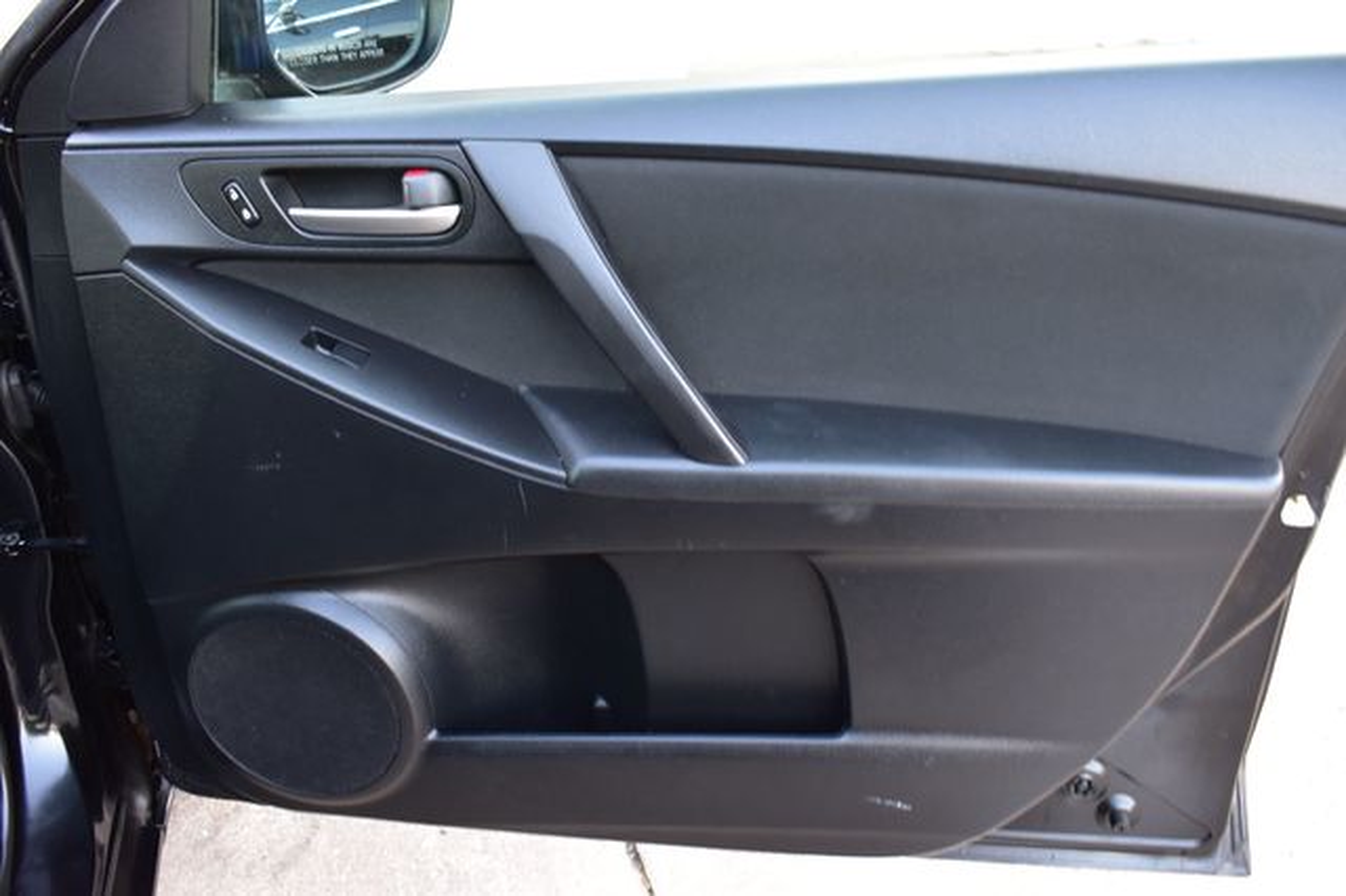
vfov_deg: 39.9
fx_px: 1233
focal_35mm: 33
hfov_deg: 57.2
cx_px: 673
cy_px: 448
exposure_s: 1/15
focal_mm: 22
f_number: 6.3
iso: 640
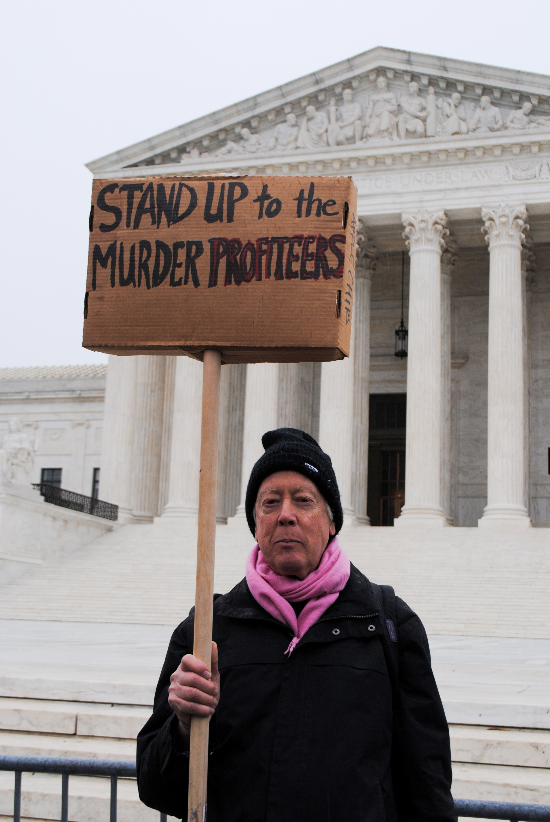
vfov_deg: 41.1
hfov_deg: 28.2
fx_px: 1097
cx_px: 275
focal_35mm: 48
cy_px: 411
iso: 160
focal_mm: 32
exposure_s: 1/125
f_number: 5.6
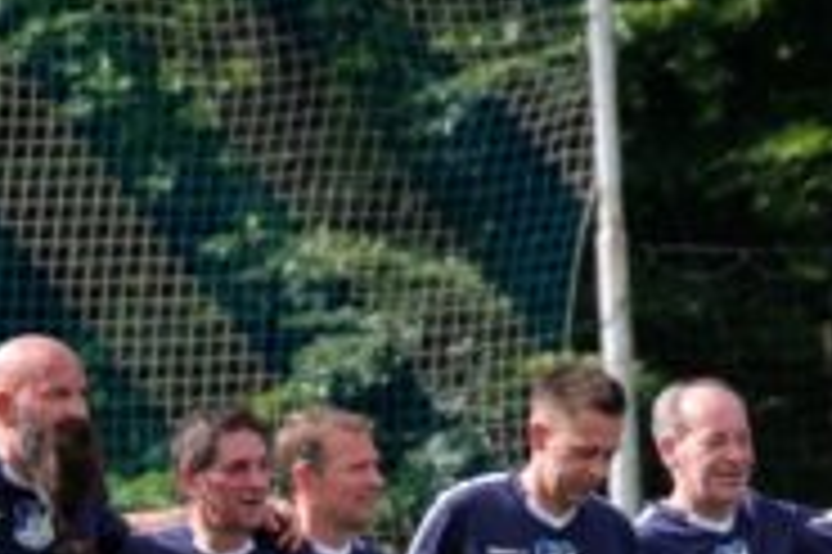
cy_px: 531
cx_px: -166
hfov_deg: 2.4
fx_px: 19442
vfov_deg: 1.6
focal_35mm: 842
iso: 200
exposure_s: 1/280
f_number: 5.6
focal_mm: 135
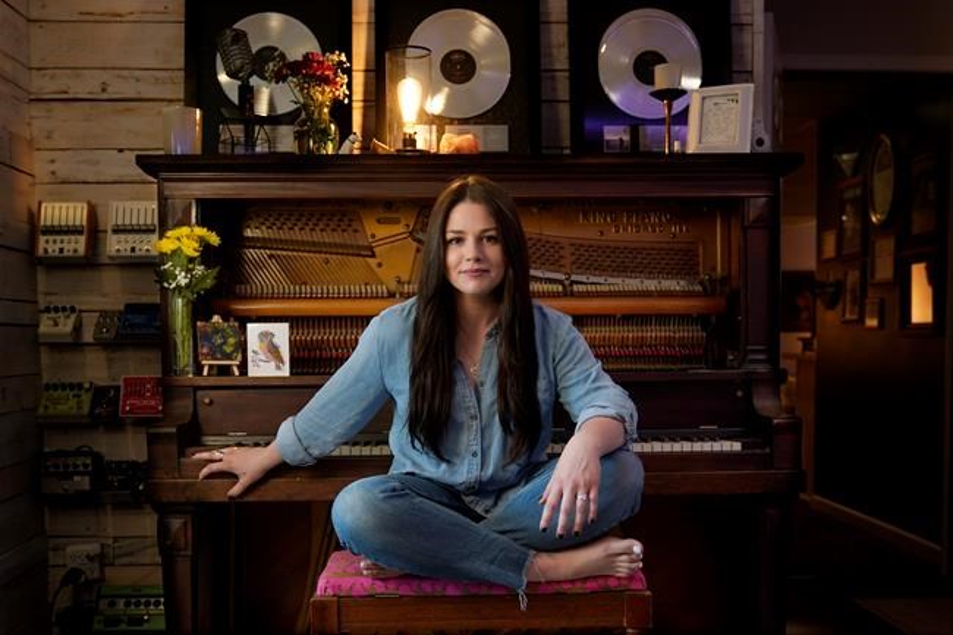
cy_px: 318
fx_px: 767
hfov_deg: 63.7
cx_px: 476
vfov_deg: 44.9
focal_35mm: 29
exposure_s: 1/60
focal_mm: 29
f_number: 2.8
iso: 500
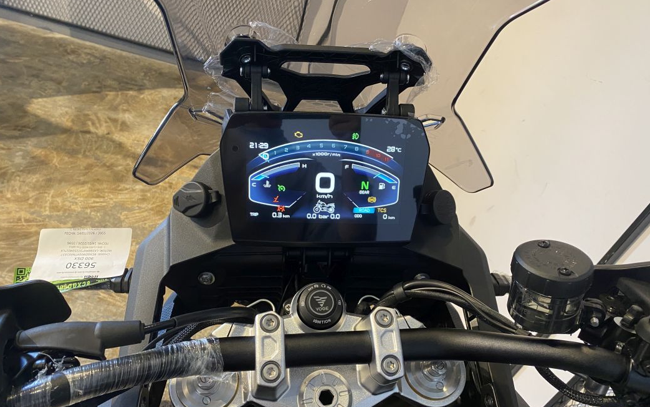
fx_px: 496
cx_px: 322
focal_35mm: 28
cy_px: 223
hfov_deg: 66.5
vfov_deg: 44.5
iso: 250
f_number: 1.8
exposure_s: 1/50
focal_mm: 4.25
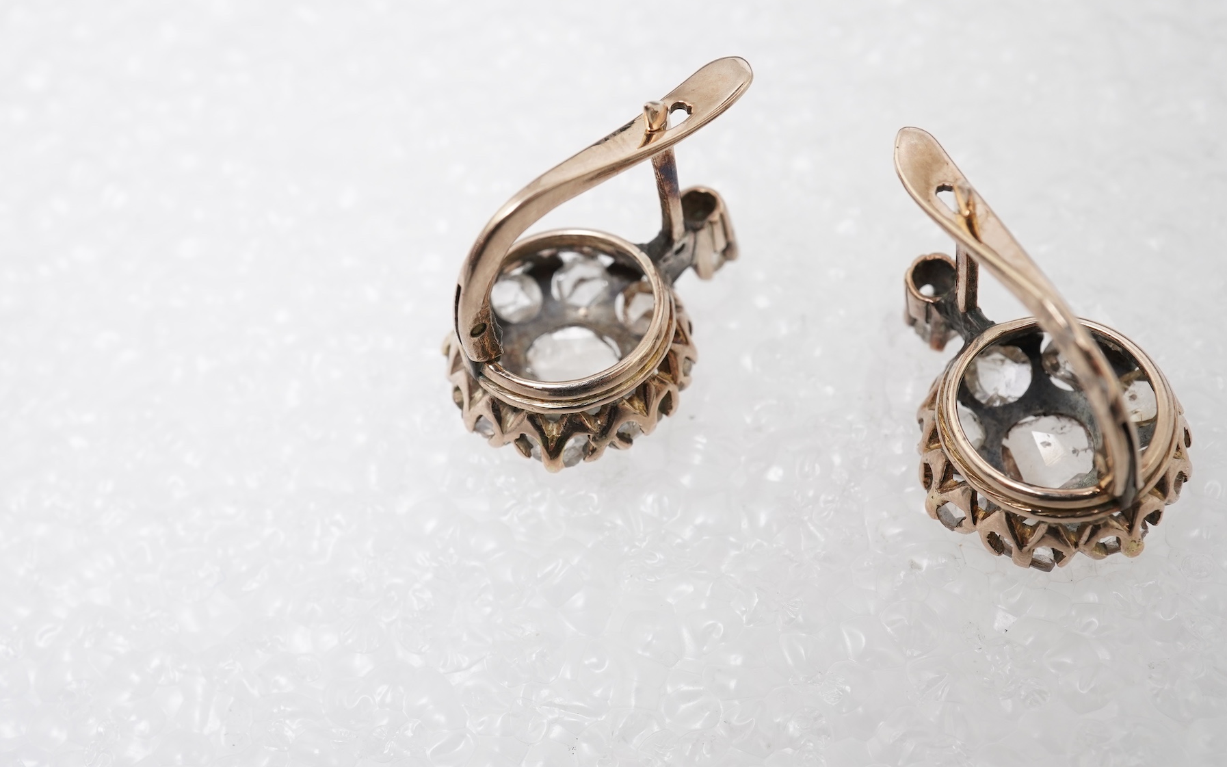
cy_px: 368
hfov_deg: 43.5
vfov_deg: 28.0
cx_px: 615
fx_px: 1538
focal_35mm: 46
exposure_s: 1/125
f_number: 18
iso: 500
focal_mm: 30
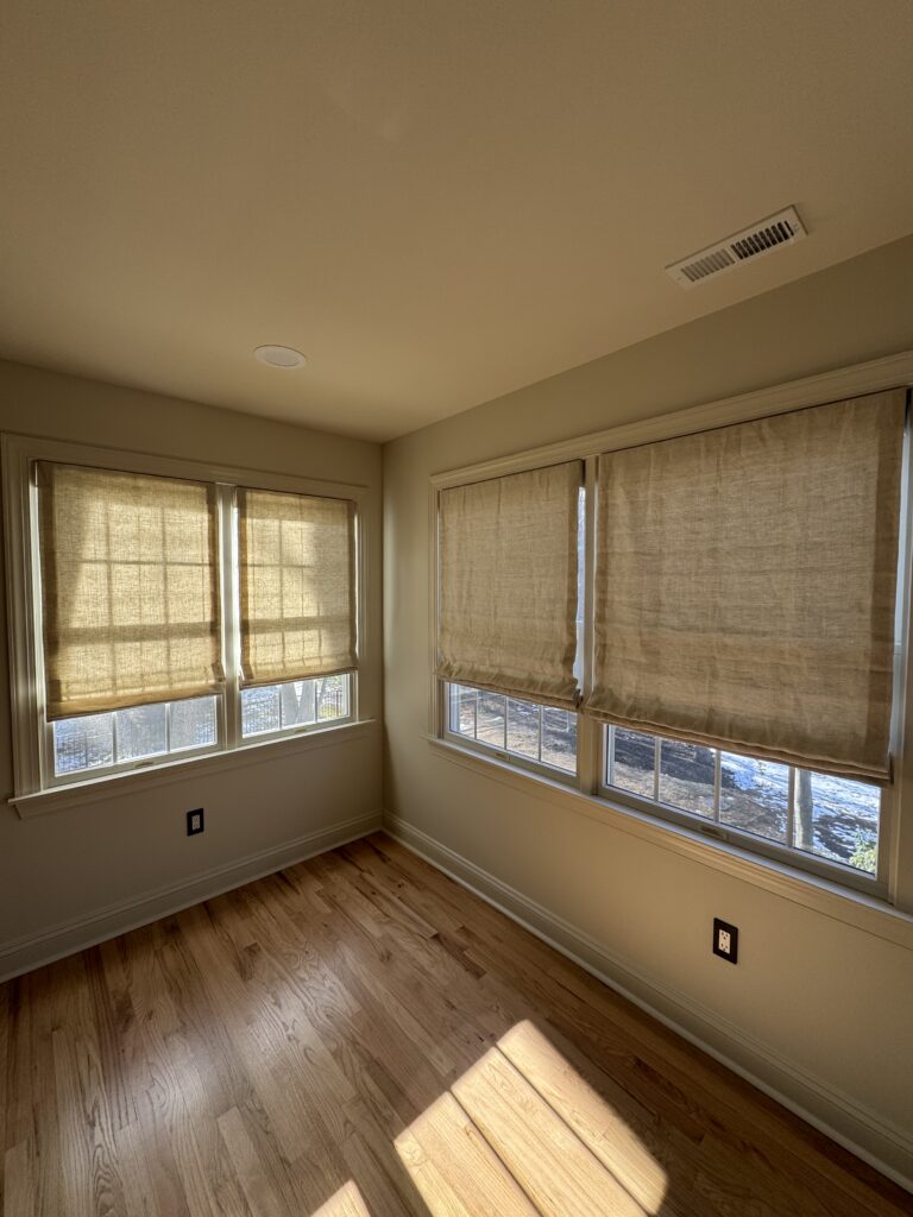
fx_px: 492
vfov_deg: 102.1
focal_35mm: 14
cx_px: 456
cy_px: 608
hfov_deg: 85.7
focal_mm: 2.22
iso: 50
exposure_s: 1/99
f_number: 2.2
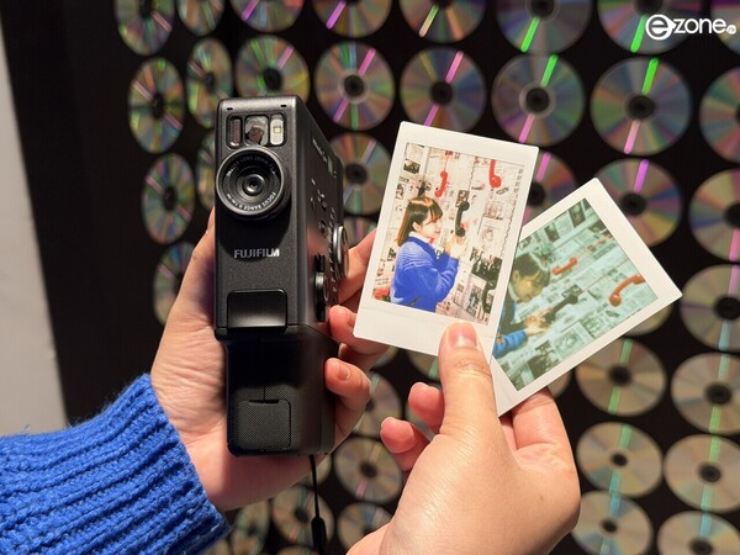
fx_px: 1026
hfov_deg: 39.7
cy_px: 278
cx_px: 370
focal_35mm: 48
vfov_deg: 30.3
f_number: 1.78
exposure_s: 1/50
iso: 160
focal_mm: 6.76
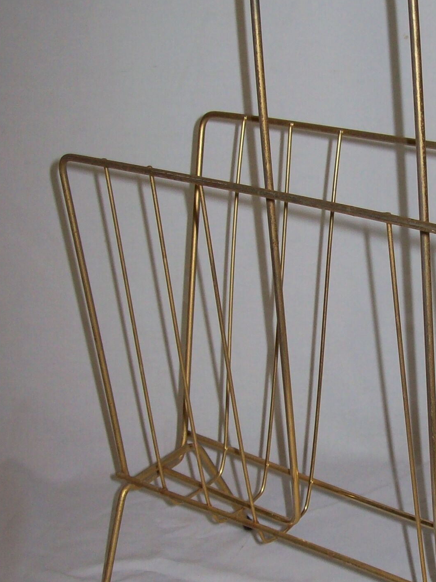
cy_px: 347
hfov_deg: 20.1
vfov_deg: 27.0
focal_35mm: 72
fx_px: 1210
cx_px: 385
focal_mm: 6
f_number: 2.7
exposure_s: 1/64
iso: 80
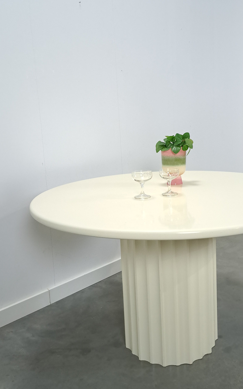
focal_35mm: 33
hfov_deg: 38.1
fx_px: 350
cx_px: 150
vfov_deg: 58.0
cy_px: 174
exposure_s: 1/100
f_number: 1.8
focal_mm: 5.23
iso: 400
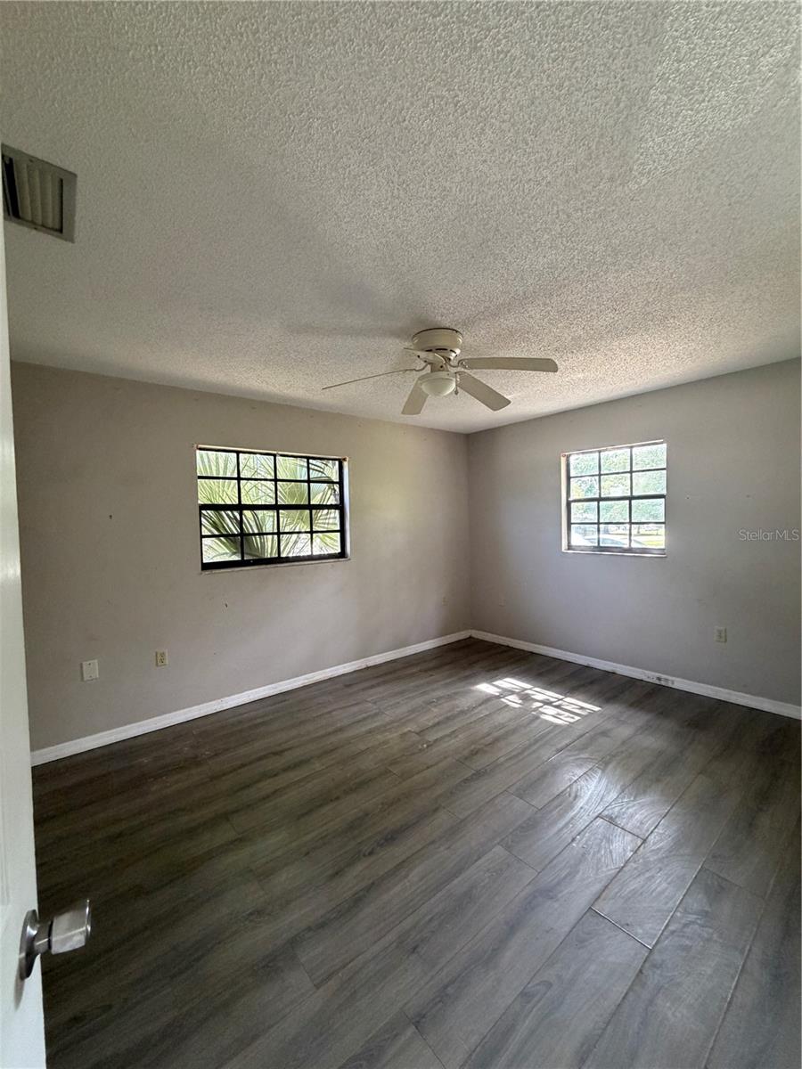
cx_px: 401
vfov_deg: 102.1
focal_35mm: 14
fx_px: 432
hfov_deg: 85.7
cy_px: 534
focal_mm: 2.22
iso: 400
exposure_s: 1/60
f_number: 2.2
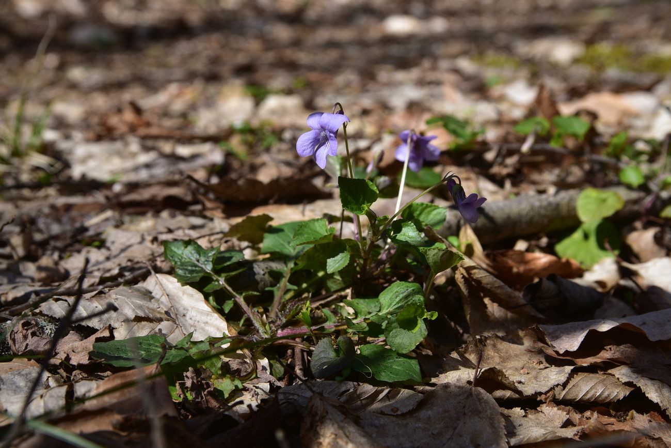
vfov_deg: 27.0
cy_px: 224
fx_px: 932
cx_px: 336
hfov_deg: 39.6
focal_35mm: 50
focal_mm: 50
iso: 160
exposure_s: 1/320
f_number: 9
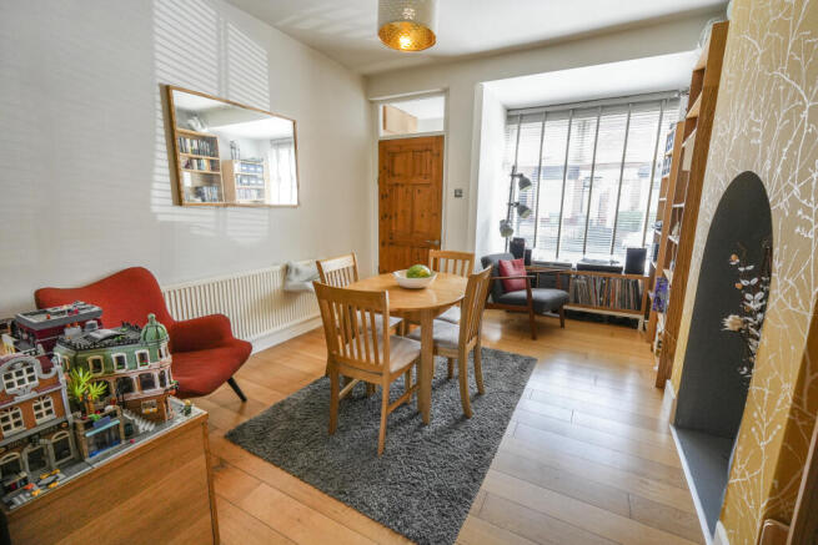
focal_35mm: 16
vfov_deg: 74.6
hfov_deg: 97.6
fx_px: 358
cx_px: 409
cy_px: 272
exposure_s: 1/160
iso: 500
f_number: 4
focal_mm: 10.5
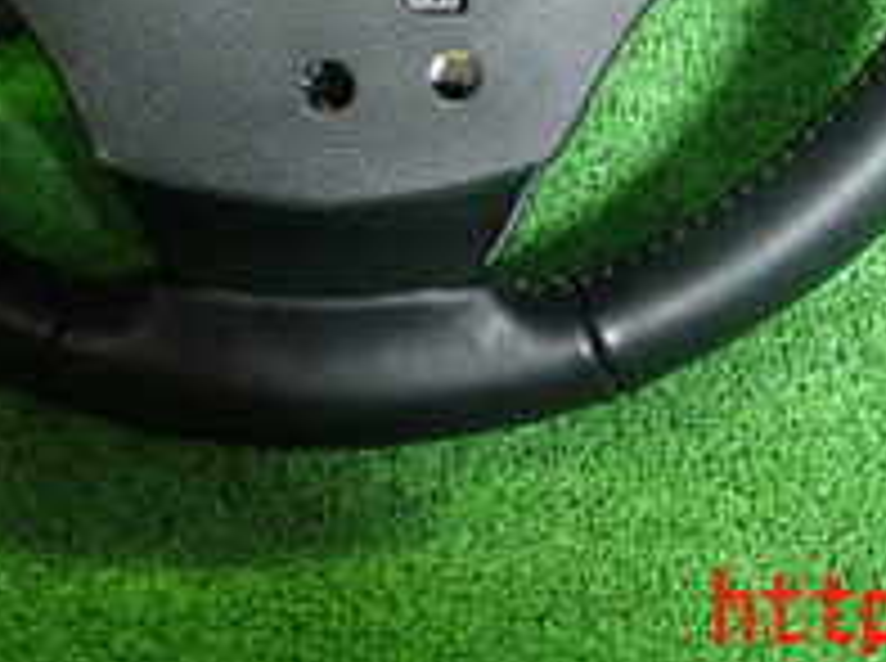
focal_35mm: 116
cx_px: 378
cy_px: -342
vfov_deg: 12.1
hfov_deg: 17.0
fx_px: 2964
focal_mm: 6.83
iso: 640
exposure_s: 1/40
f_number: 2.7
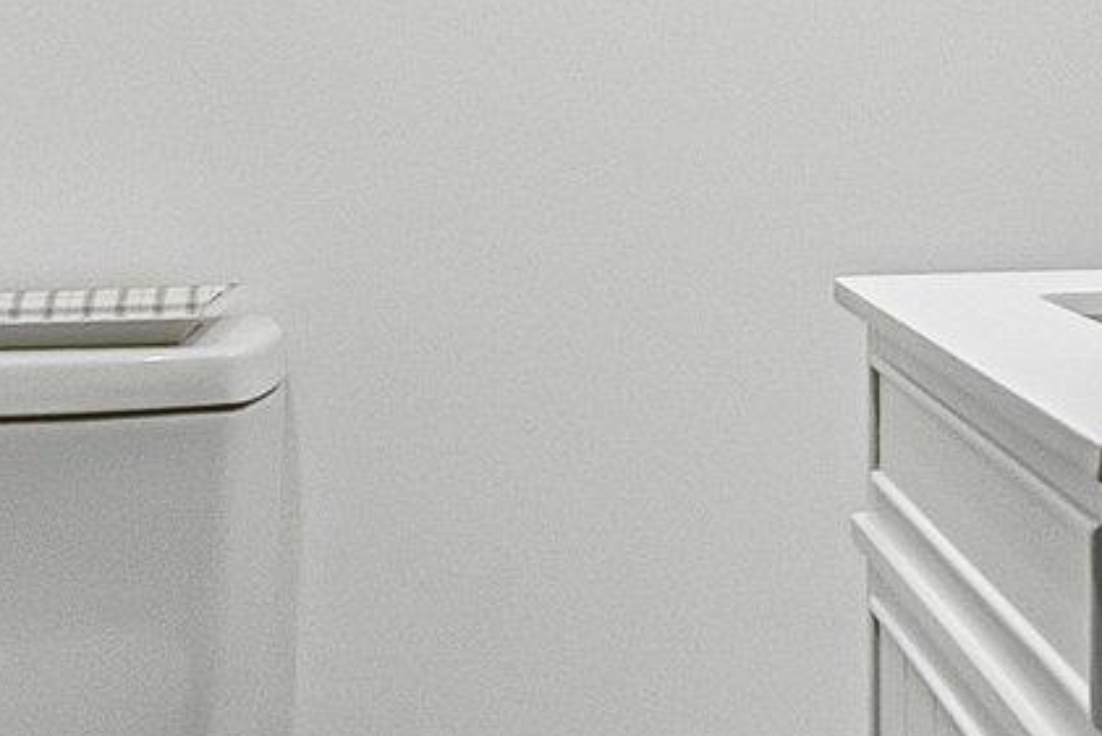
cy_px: 69
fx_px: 2265
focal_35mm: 74
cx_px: 1170
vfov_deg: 18.1
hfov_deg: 25.6
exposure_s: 1/50
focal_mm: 15.2
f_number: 8
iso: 2500
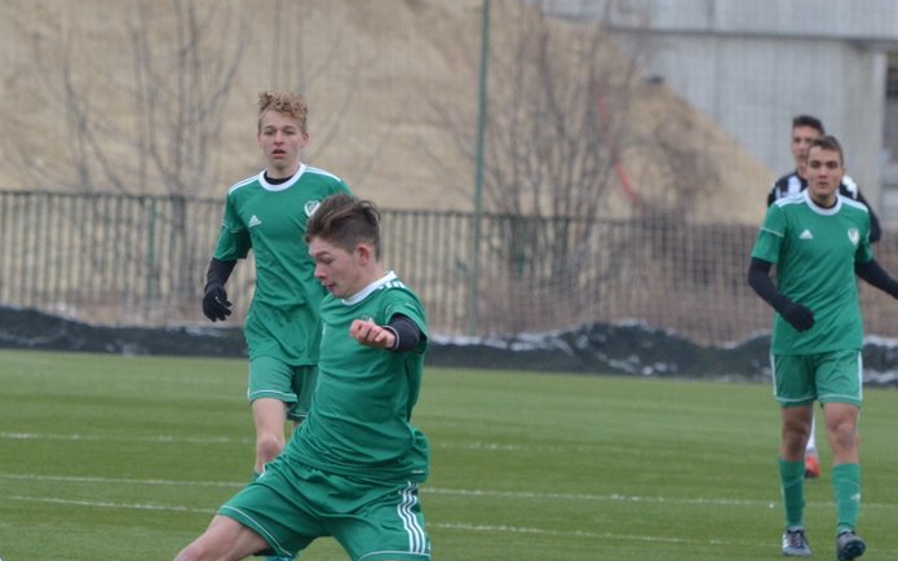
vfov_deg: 2.6
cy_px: 357
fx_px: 12573
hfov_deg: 4.1
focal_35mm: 514
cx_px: 291
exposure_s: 1/2000
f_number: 5.6
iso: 1250
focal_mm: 195
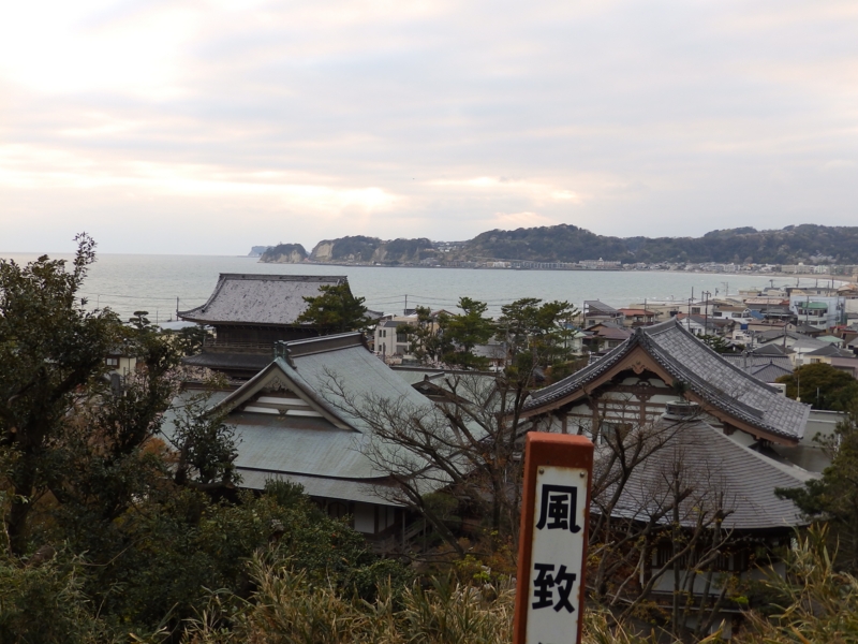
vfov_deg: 37.7
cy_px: 322
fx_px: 942
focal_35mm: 38
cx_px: 429
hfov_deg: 49.0
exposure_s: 1/40
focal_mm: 6.8
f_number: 4
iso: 100
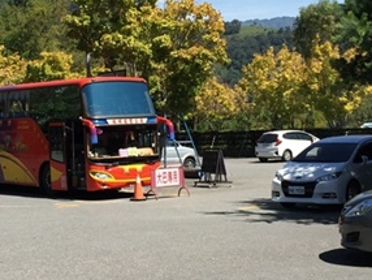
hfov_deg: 23.9
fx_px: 871
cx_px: 111
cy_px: 69
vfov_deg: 18.1
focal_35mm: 81
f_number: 2.2
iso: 32
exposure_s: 1/1582
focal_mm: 4.15
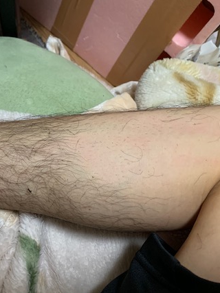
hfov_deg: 36.4
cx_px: 70
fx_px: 331
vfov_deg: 47.9
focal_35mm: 39
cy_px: 152
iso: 320
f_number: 1.8
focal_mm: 4.25
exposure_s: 1/40
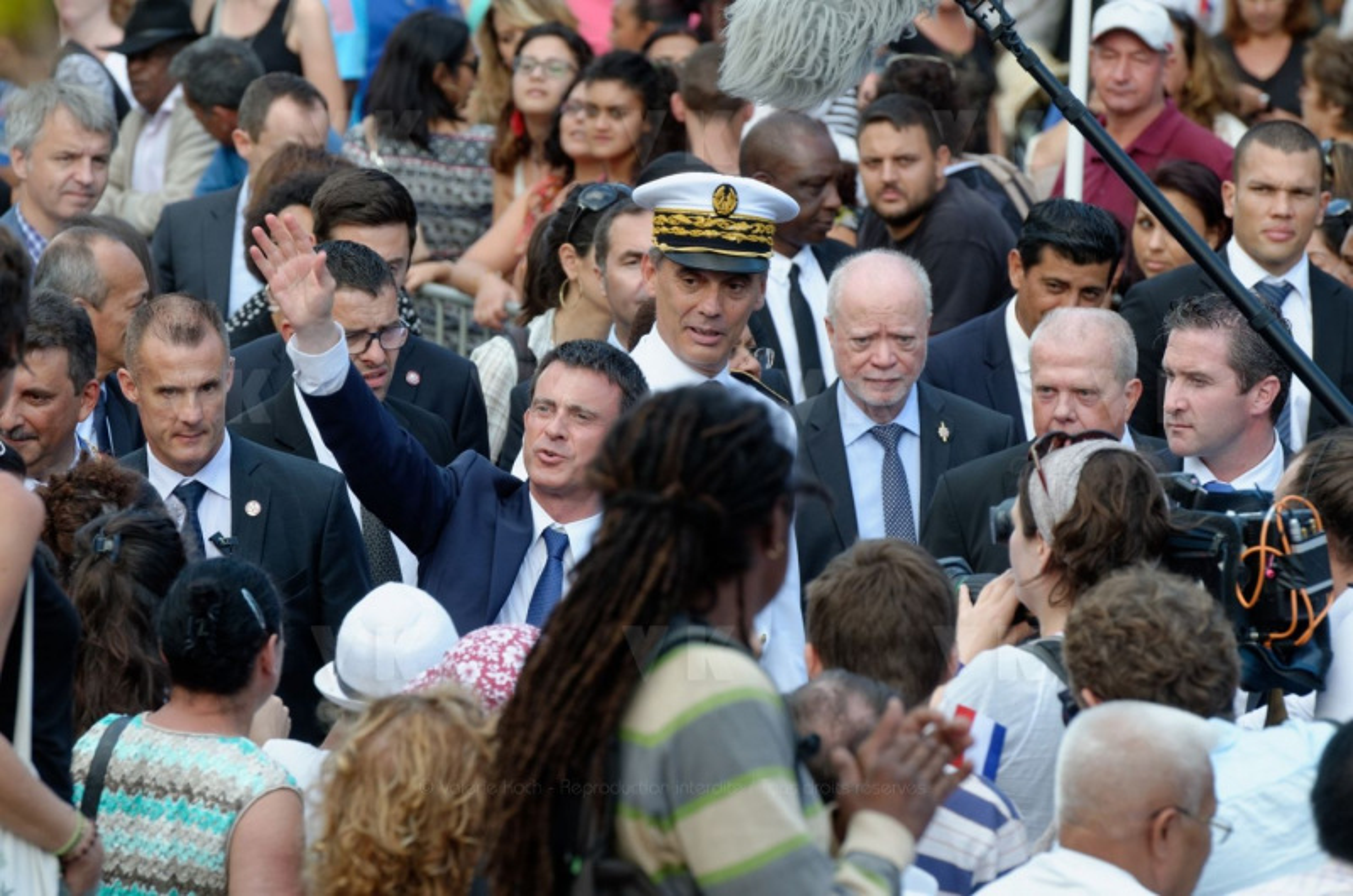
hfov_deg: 6.9
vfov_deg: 4.6
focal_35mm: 300
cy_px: 448
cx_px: 676
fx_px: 11252
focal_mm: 200
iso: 250
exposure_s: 1/200
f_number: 5.6
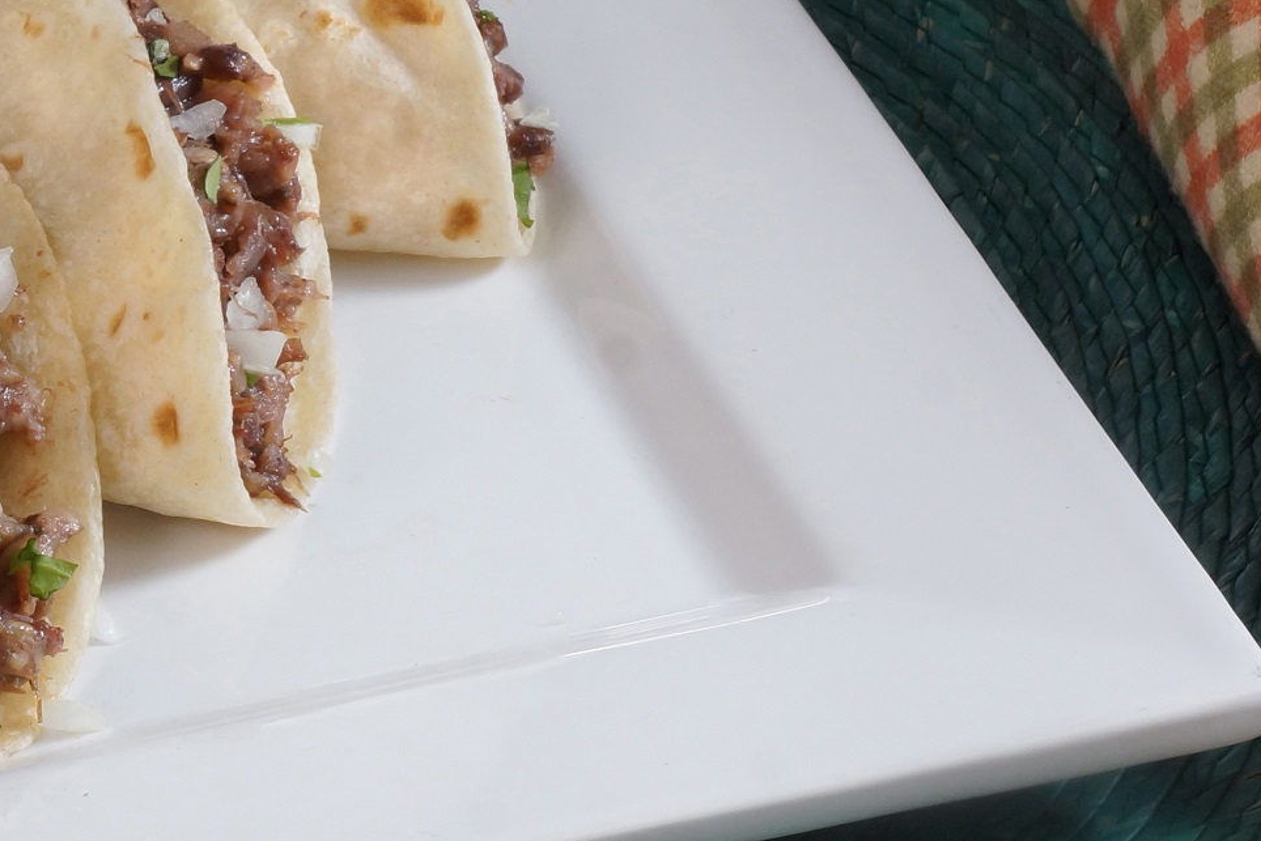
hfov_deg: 7.3
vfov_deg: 4.9
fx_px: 9809
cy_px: 296
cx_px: -415
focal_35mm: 280
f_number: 18
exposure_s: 1/200
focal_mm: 60
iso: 200
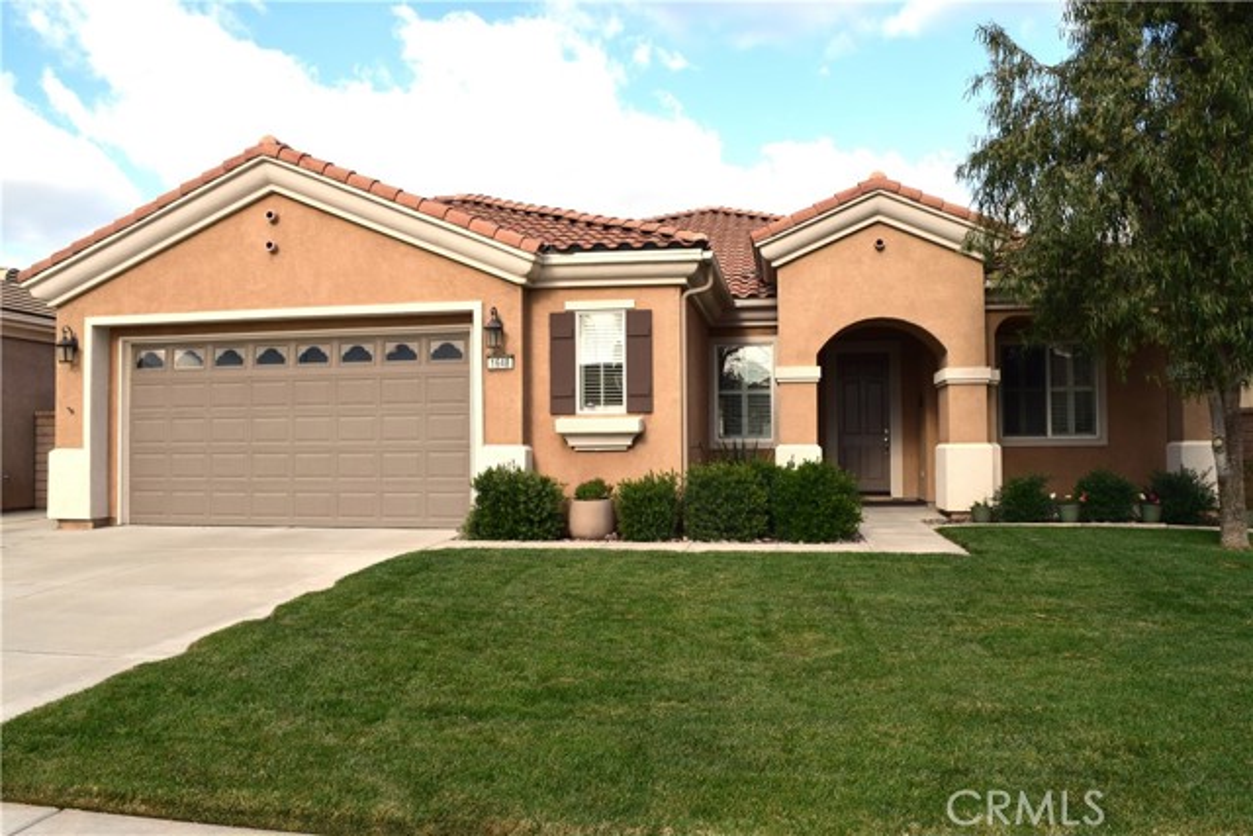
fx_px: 940
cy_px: 418
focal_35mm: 27
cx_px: 626
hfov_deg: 67.4
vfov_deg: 48.0
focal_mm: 18
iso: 400
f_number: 11
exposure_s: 1/320
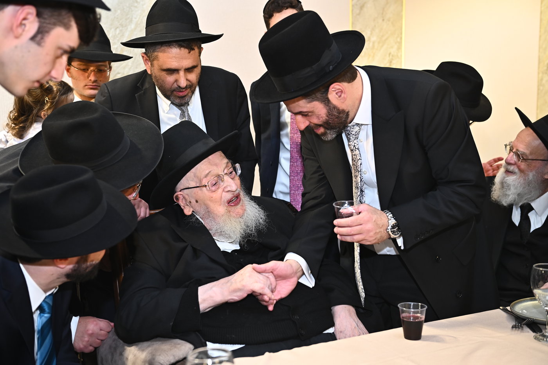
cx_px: 274
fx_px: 731
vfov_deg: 28.1
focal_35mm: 48
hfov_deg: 41.1
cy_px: 182
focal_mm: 48
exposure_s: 1/200
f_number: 3.5
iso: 1000
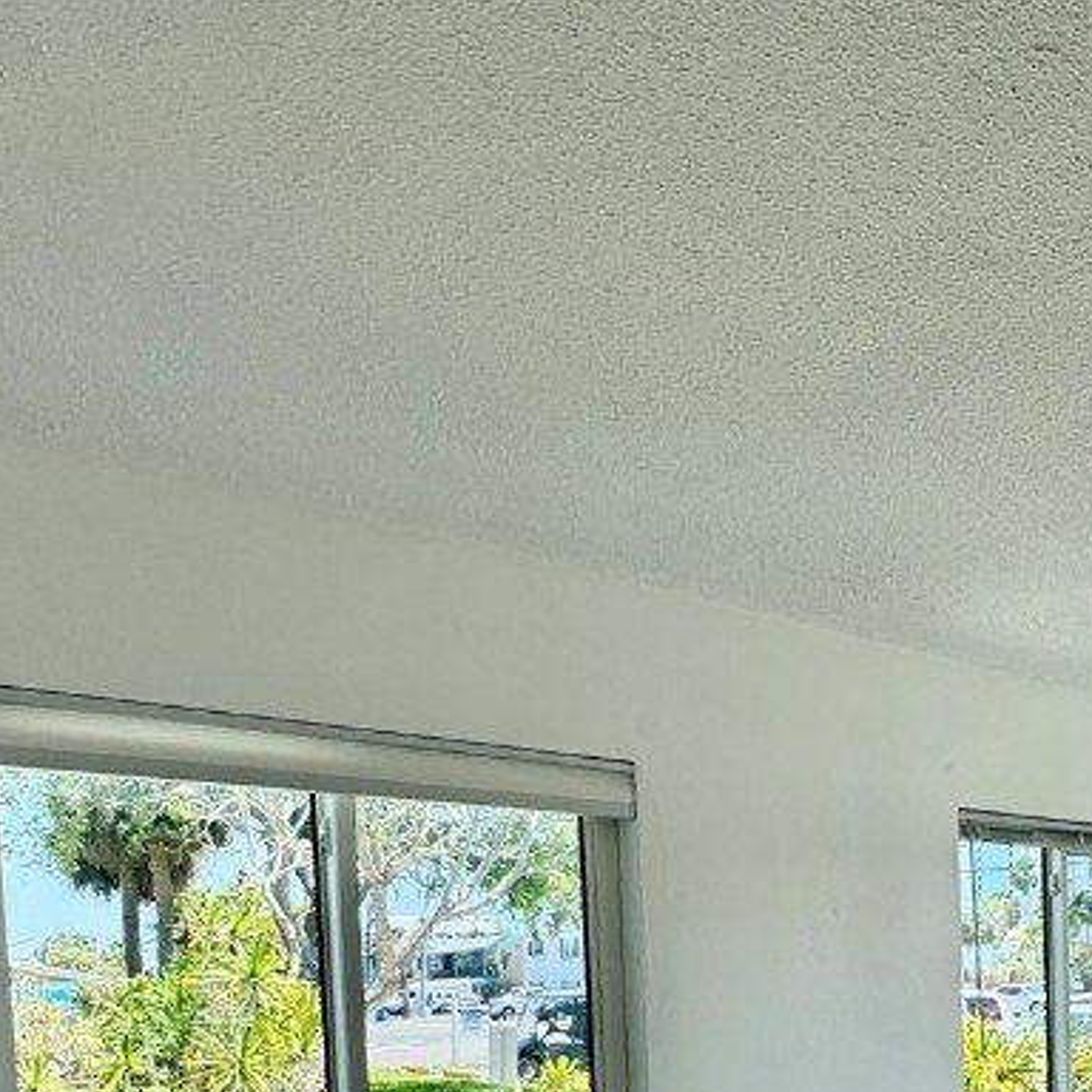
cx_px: 813
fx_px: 1178
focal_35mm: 33
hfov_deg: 47.9
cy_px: 1041
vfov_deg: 44.0
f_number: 2.2
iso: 40
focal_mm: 2.22
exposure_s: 1/308
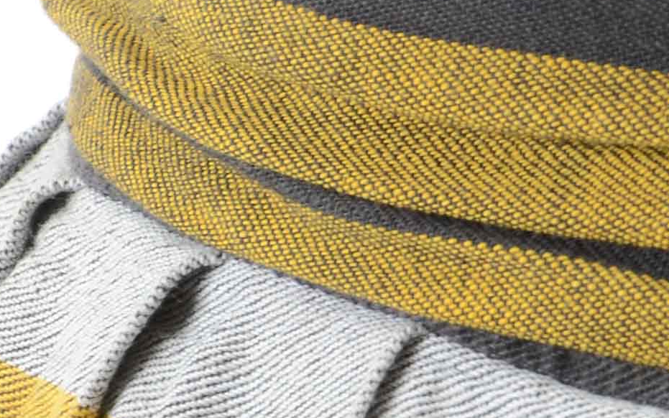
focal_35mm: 848
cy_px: 116
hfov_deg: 2.5
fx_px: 15456
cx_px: 1208
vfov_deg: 1.6
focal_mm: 105
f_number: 8
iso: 200
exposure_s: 1/160
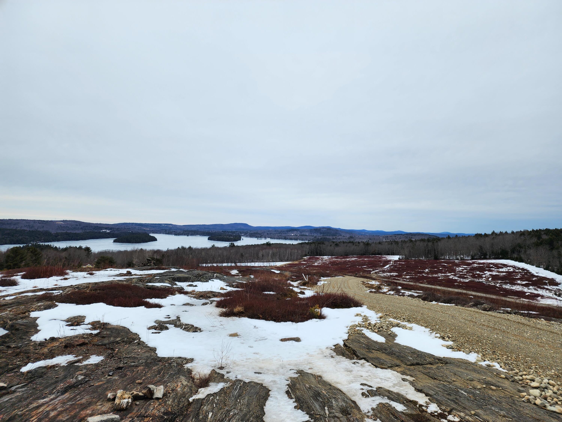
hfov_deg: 73.9
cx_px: 281
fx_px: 373
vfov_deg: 58.9
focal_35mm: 23
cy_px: 211
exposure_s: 1/542
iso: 12
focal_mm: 6.4
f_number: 1.8
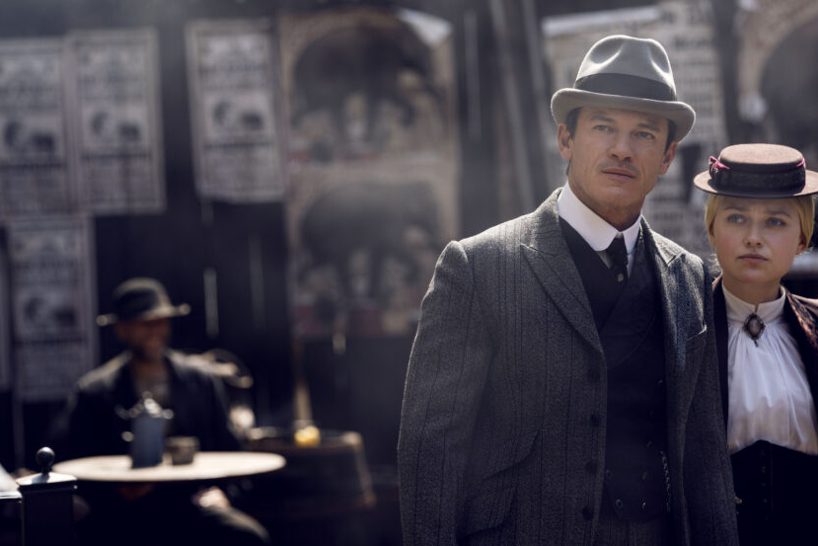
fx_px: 4045
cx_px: 427
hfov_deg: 11.5
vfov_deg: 7.7
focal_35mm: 178
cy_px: 257
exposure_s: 1/800
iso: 125
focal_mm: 164
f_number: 4.5
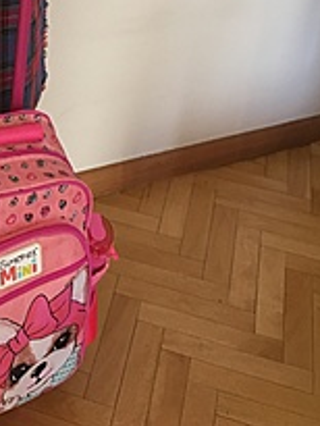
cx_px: 6
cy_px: -35
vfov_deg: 26.4
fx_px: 837
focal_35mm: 68
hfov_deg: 21.0
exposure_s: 1/33
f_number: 2.2
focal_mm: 4.15
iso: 100
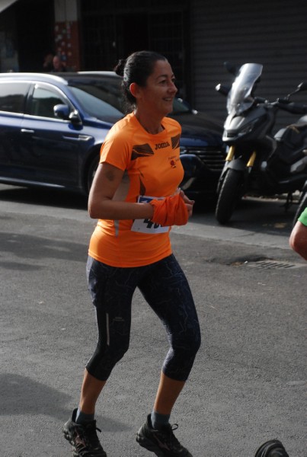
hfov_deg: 13.1
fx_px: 1336
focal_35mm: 105
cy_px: 228
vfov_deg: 19.4
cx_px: 154
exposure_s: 1/1600
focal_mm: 70
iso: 1000
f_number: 5.6
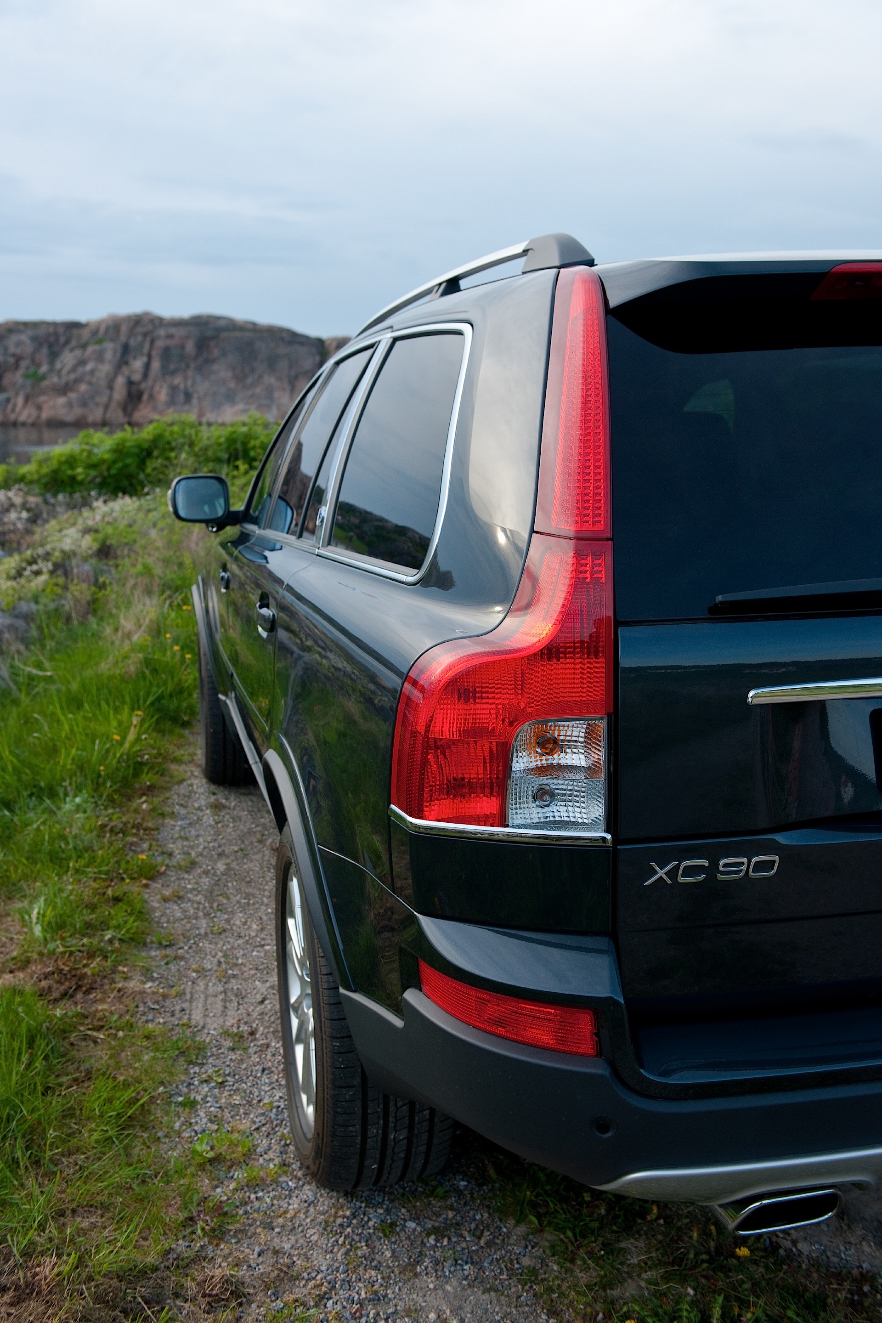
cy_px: 662
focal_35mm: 35
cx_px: 441
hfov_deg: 37.9
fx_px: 1286
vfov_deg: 54.4
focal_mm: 35
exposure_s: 1/320
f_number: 5.6
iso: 400
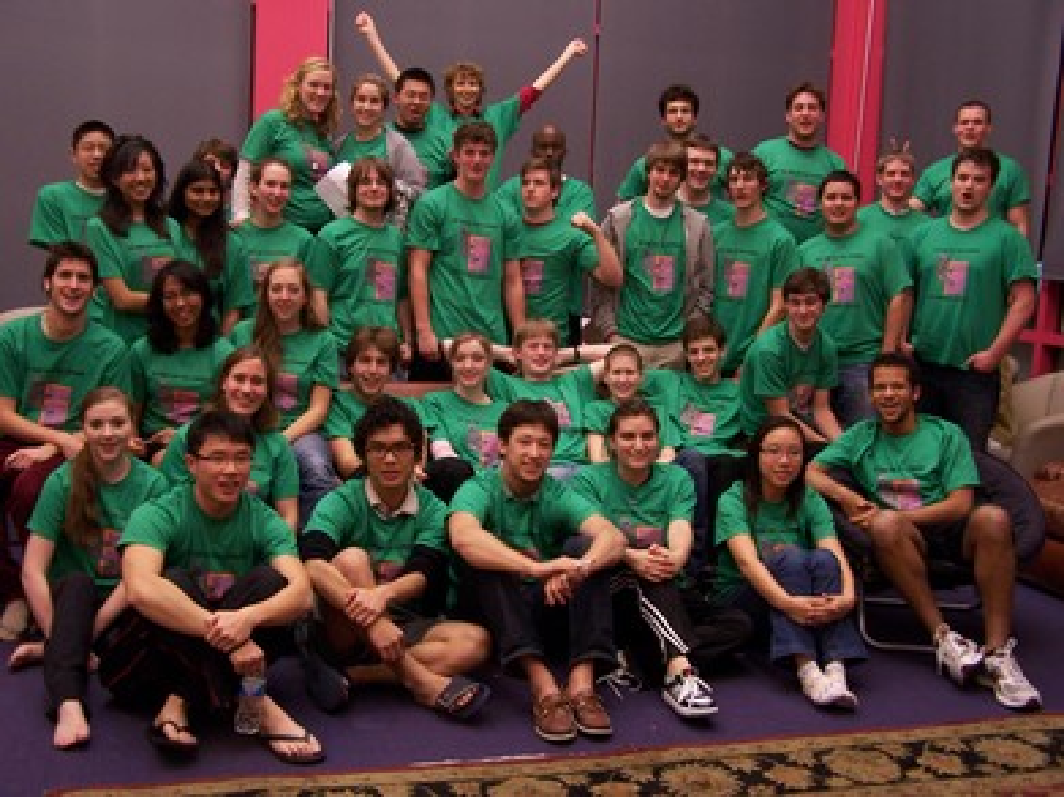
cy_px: 398
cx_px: 532
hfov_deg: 49.0
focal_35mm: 38
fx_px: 1168
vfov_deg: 37.7
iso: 140
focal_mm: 6.3
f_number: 2.8
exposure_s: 1/8
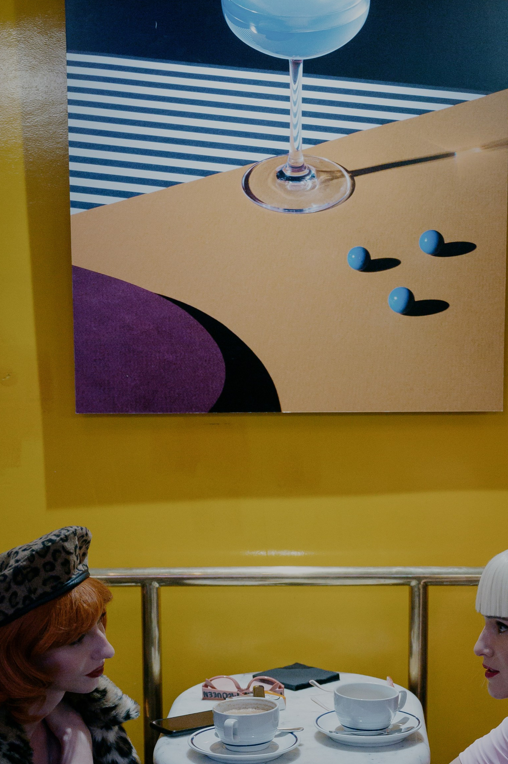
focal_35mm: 71
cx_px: 290
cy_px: 510
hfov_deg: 19.1
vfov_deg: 28.3
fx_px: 1505
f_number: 2.8
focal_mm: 40
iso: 6400
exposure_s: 1/320
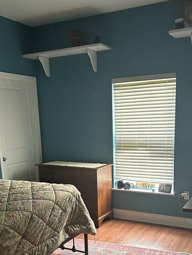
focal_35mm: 41
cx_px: 108
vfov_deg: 44.8
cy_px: 179
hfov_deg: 35.1
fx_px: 303
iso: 500
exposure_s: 1/60
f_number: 1.5
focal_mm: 5.7
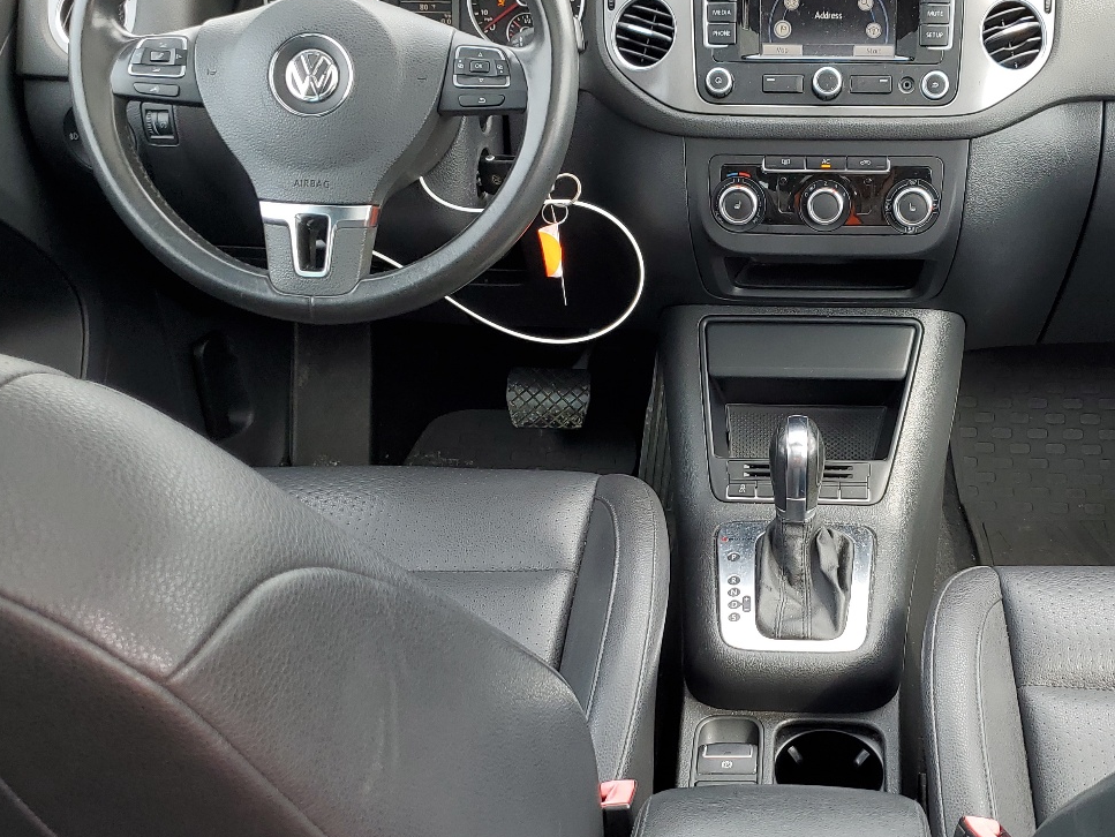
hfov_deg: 42.8
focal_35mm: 43
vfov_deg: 33.6
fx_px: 1386
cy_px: 474
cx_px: 801
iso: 50
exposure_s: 1/182
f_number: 1.5
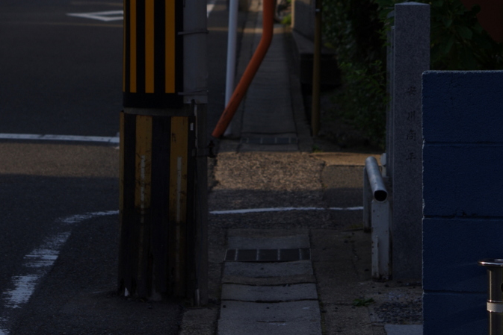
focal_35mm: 211
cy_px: -44
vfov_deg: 6.5
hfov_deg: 9.8
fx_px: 2949
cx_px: 253
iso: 100
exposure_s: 1/400
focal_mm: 93
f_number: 6.3
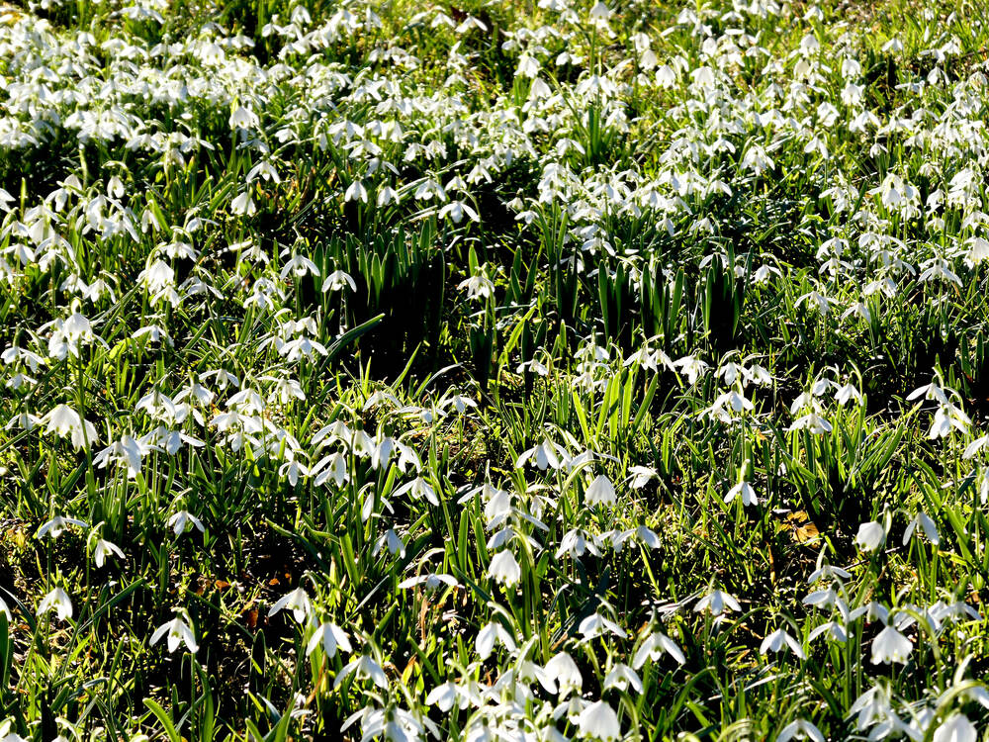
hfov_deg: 9.9
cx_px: 494
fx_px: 5714
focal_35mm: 200
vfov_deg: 7.4
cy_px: 371
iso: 80
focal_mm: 35.8
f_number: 5.6
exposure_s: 1/200
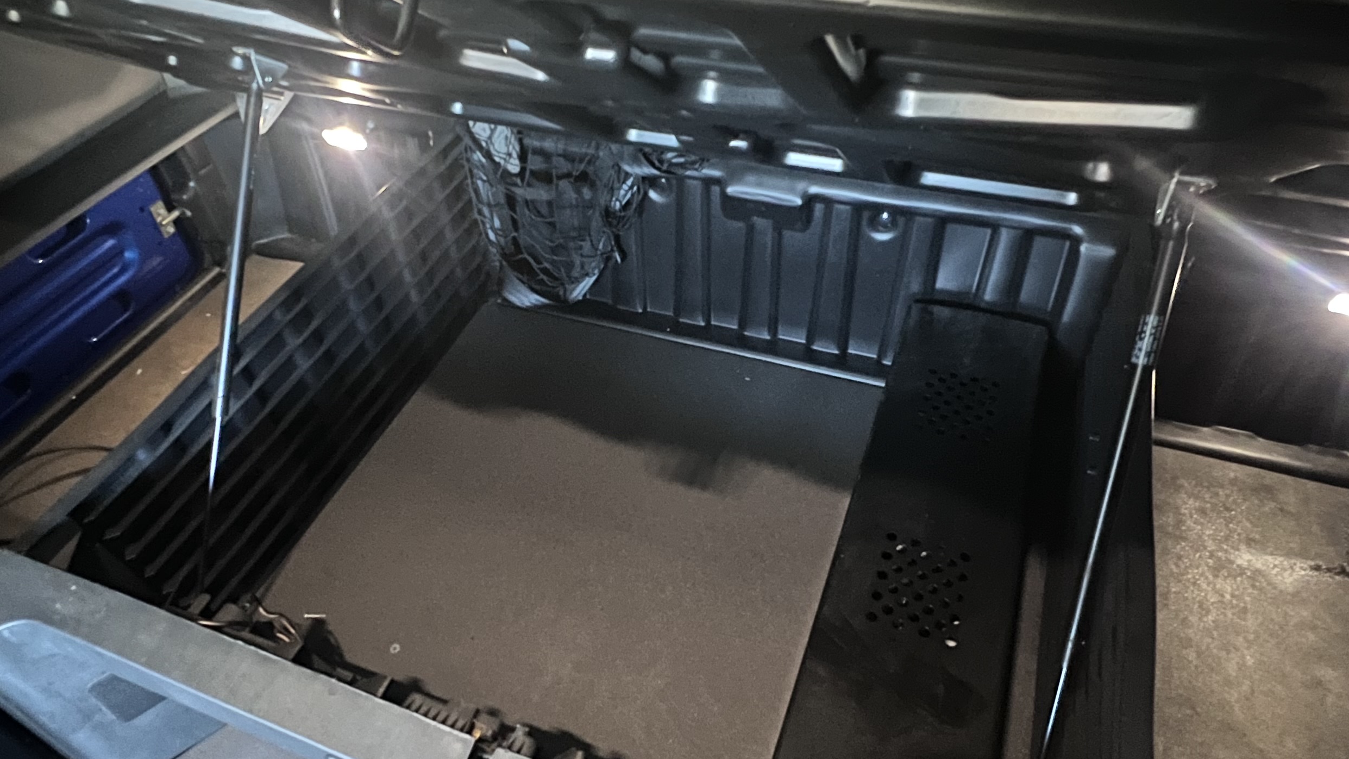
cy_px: 382
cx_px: 660
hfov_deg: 78.7
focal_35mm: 23
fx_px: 823
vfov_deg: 49.5
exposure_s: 1/11
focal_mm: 1.57
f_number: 1.8
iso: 500
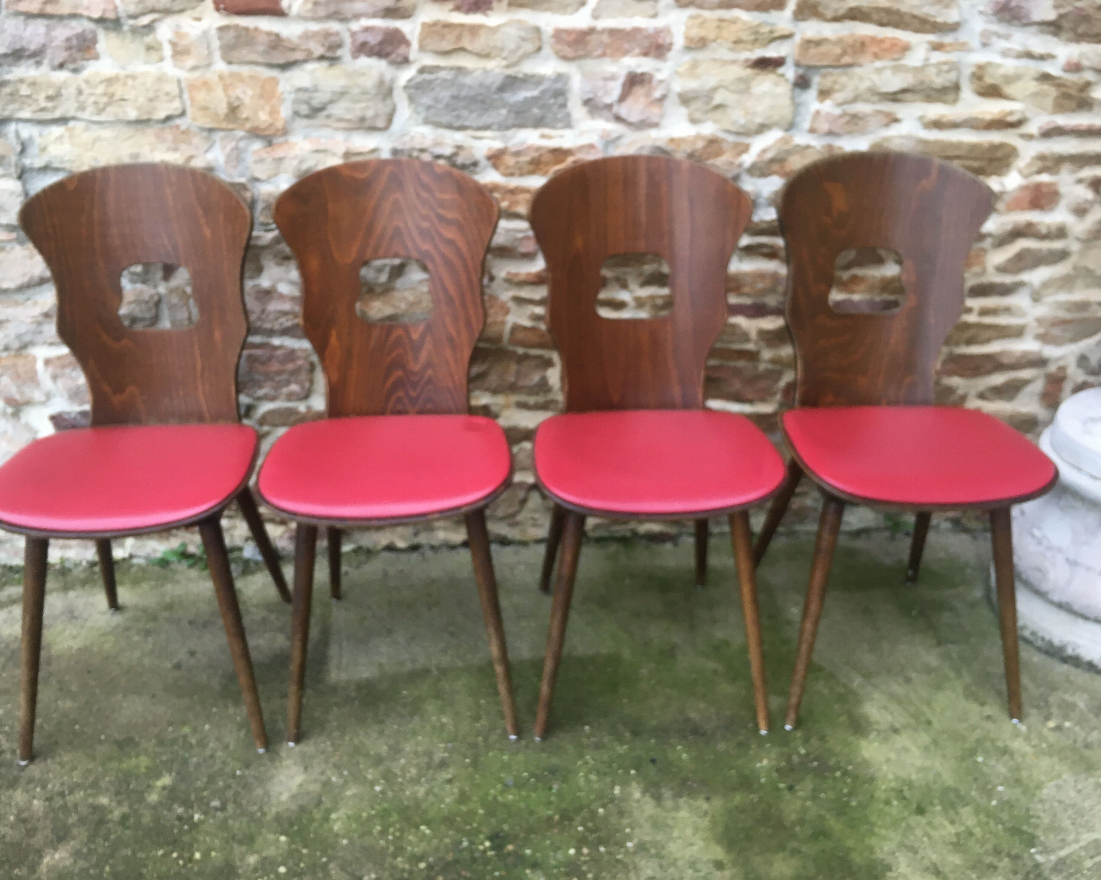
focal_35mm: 31
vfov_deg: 47.1
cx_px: 538
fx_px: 1010
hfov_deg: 57.2
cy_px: 439
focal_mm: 4.15
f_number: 2.2
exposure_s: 1/33
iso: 50
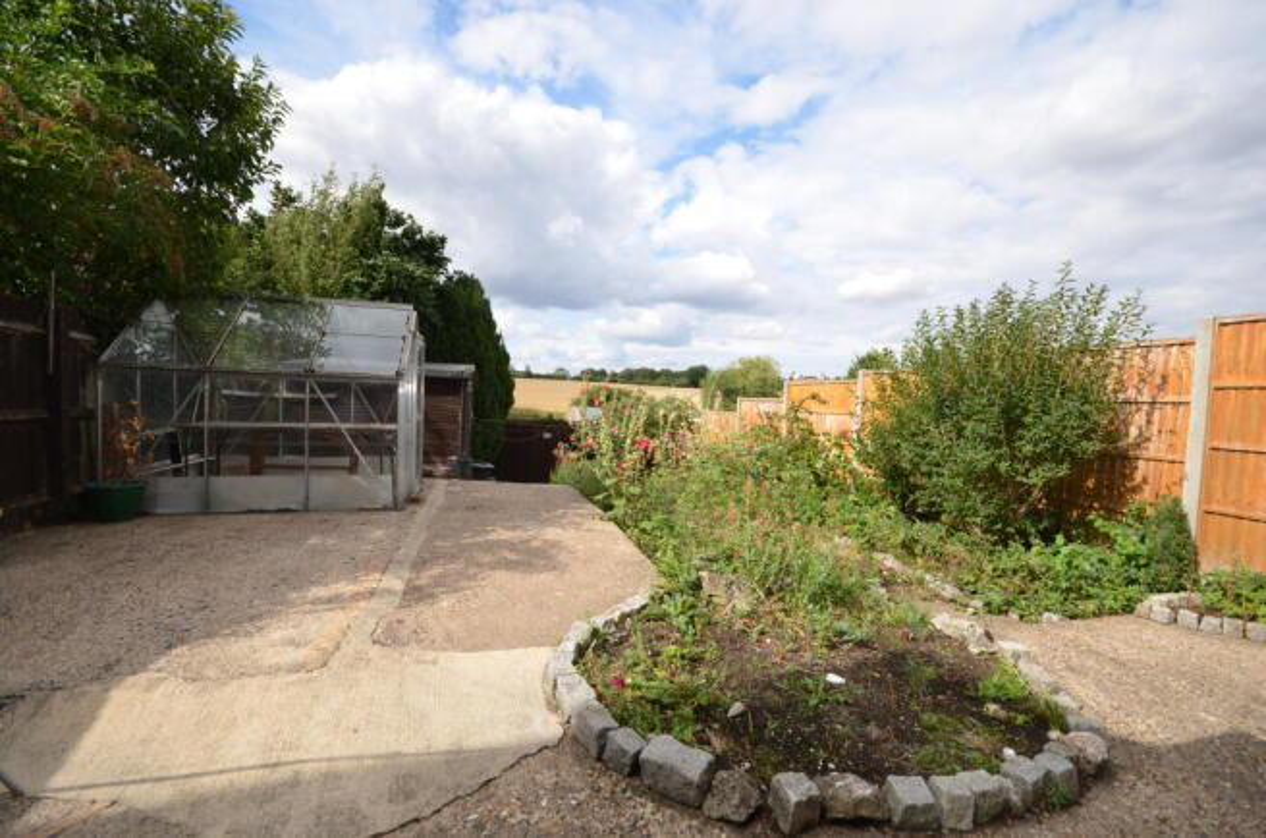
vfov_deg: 77.0
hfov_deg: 100.5
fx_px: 526
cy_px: 419
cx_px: 633
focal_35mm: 15
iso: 100
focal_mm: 10
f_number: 8
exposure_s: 1/200
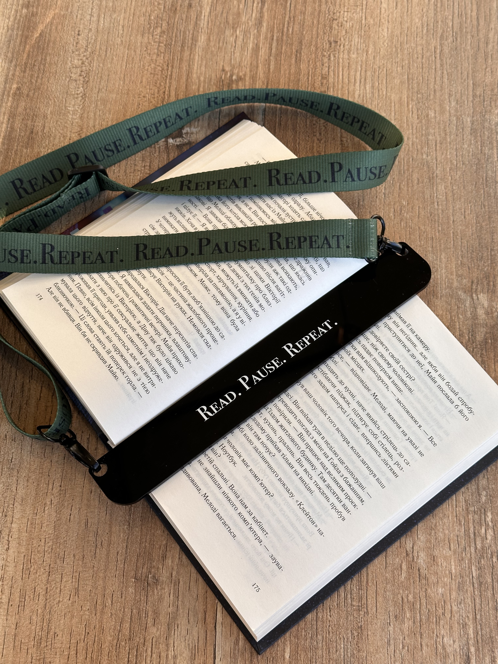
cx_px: 249
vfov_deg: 39.7
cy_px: 332
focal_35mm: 48
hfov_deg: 30.3
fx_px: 921
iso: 50
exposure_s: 1/244
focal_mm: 6.86
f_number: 1.78
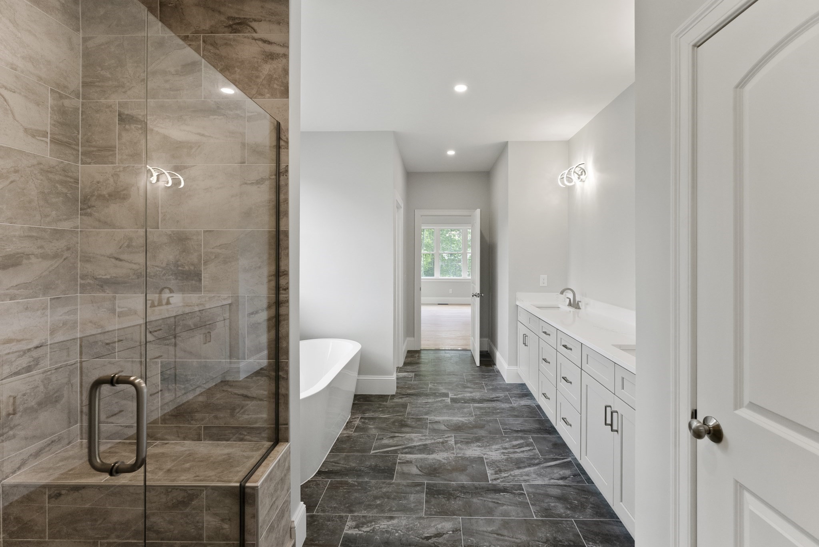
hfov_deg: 104.2
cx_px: 410
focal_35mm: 14
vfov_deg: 81.3
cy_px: 274
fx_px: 319
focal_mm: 14
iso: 800
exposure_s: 1/80
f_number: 7.1
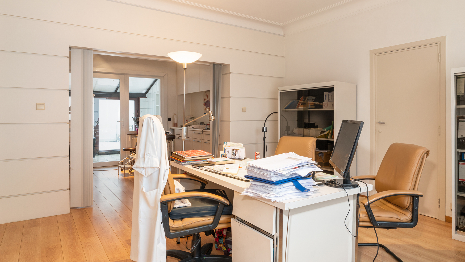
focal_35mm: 23
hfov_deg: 78.7
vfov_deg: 49.5
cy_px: 122
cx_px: 233
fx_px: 284
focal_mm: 16
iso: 250
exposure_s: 1/1.25
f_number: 11
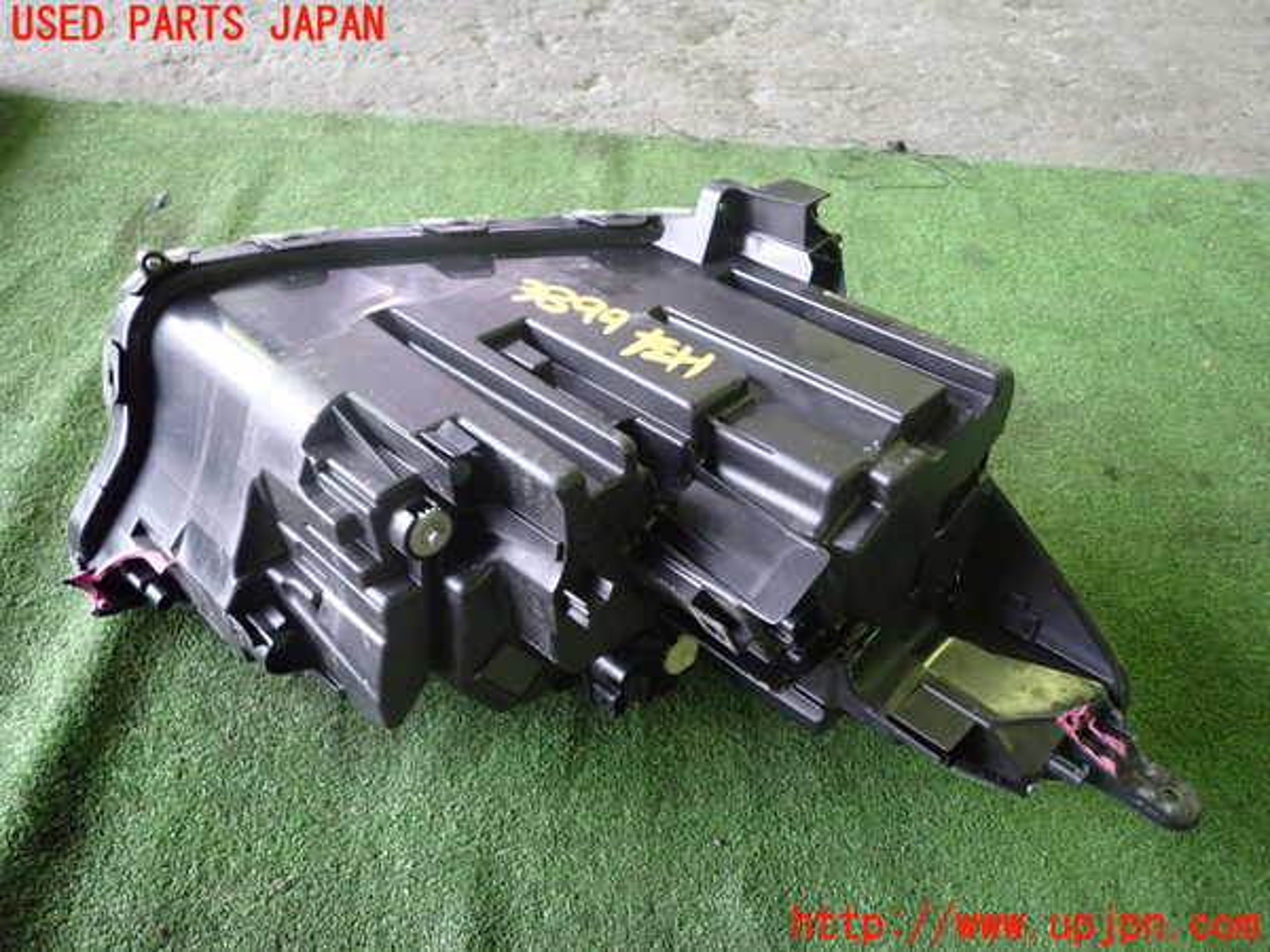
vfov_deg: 54.9
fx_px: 917
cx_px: 635
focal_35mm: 25
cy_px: 476
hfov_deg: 69.4
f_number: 2
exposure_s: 1/30
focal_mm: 4.5
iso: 640
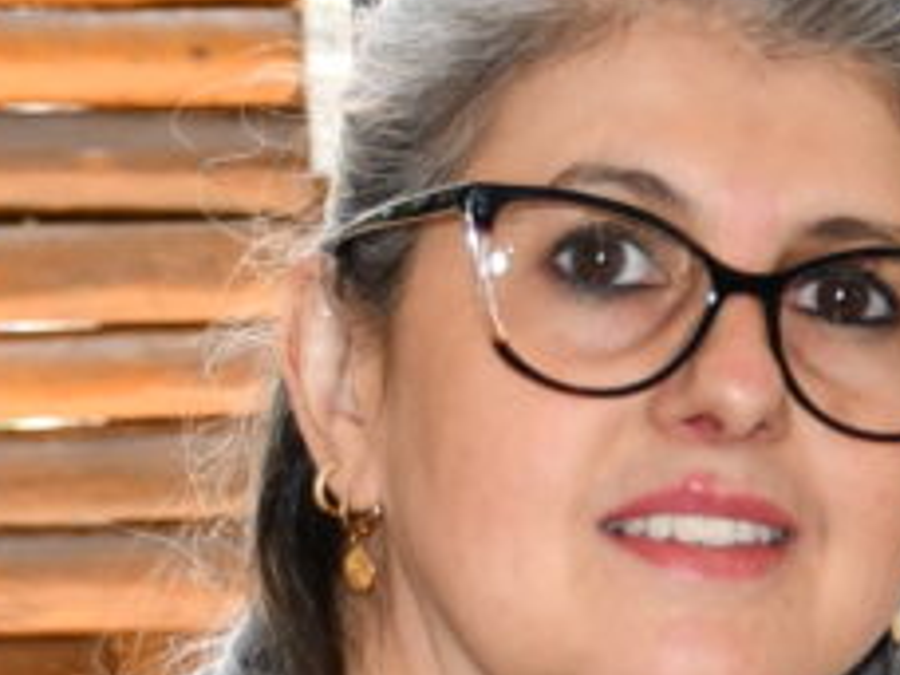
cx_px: 2408
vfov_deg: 4.1
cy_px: 568
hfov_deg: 5.2
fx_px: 9464
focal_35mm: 364
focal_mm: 30
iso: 125
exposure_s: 1/250
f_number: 4
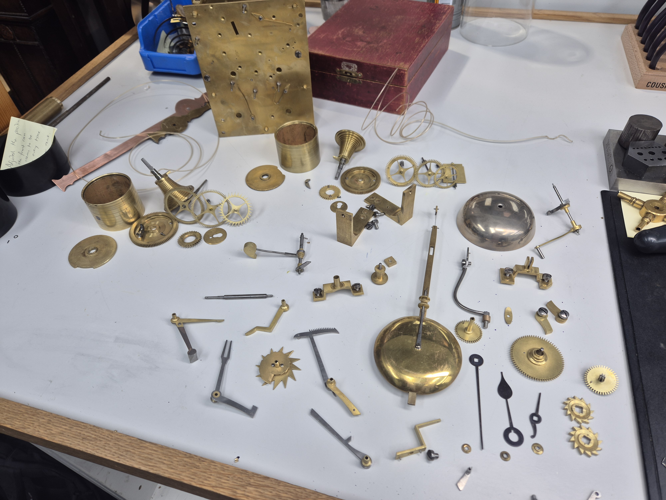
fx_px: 443
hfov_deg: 73.9
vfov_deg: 58.9
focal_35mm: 23
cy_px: 250
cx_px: 333
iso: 32
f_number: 1.8
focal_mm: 5.4
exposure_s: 1/104
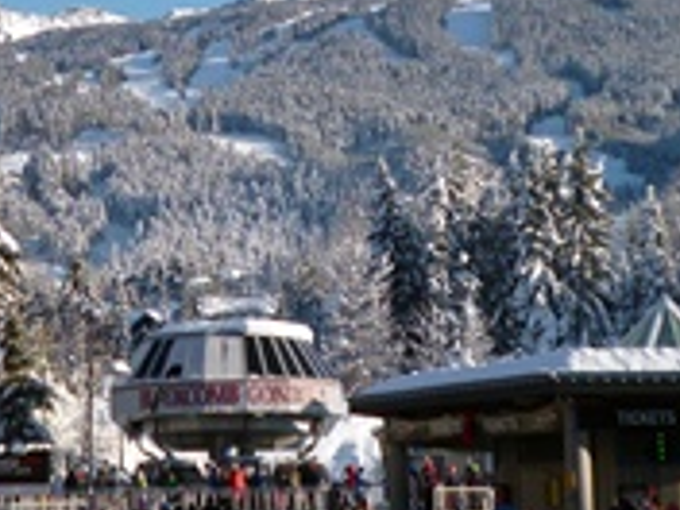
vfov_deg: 15.2
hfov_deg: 20.2
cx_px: 247
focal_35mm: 97
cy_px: 124
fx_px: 1905
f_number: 3.2
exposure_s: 1/800
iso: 100
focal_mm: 6.8
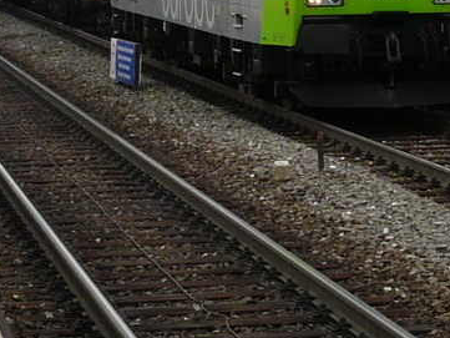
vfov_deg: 13.2
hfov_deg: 18.2
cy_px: -110
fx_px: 1404
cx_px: 219
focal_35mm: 108
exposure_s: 1/200
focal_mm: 6.4
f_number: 5.6
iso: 100
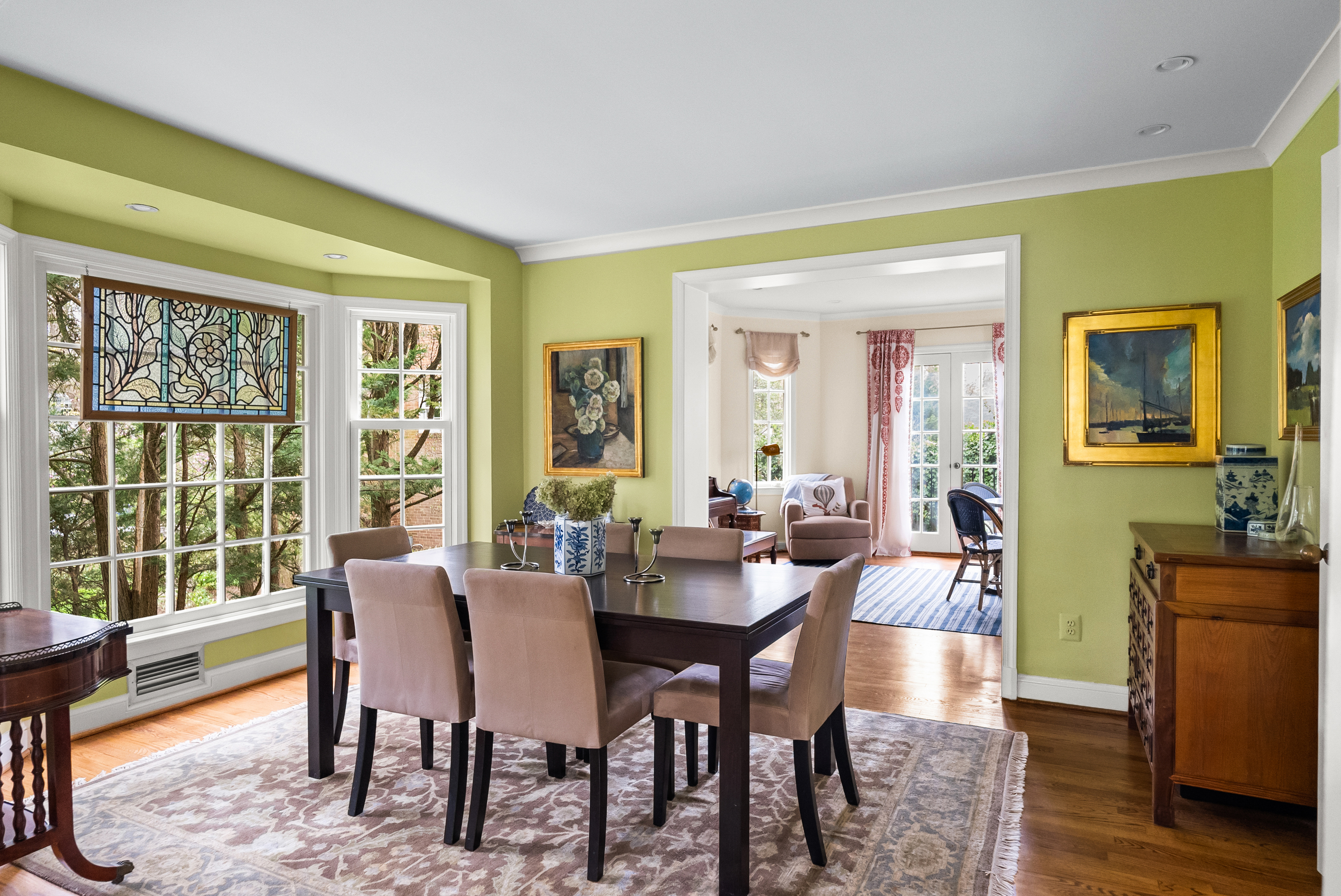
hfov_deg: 83.9
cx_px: 670
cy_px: 448
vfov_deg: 62.0
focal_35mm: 20
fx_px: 745
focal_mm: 20
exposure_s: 1/25
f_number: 5
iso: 3200
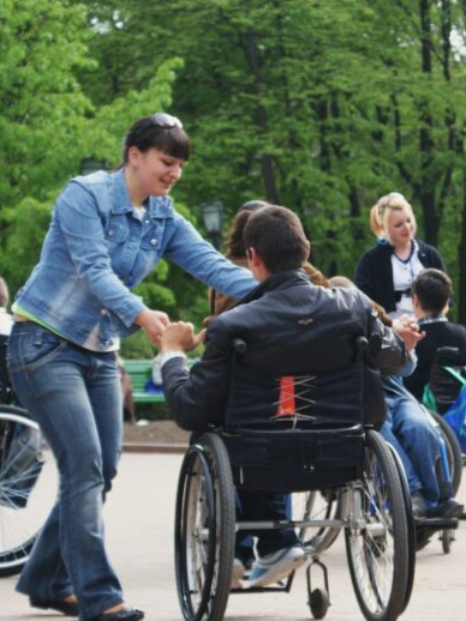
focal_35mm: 144
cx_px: 455
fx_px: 2587
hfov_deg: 10.2
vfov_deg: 13.7
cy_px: 342
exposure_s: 1/125
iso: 200
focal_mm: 60
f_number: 5.6
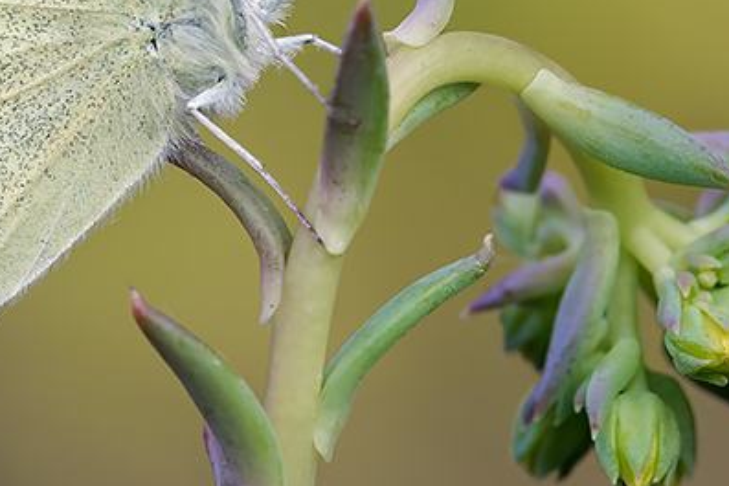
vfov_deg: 3.0
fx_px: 9399
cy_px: 32
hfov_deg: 4.4
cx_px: 136
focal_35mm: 464
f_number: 14
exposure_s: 1/25
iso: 400
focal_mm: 180
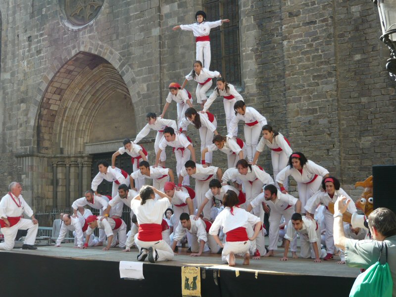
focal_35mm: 41
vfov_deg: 35.1
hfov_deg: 45.8
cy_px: 148
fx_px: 469
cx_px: 198
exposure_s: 1/250
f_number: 3
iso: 100
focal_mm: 6.8
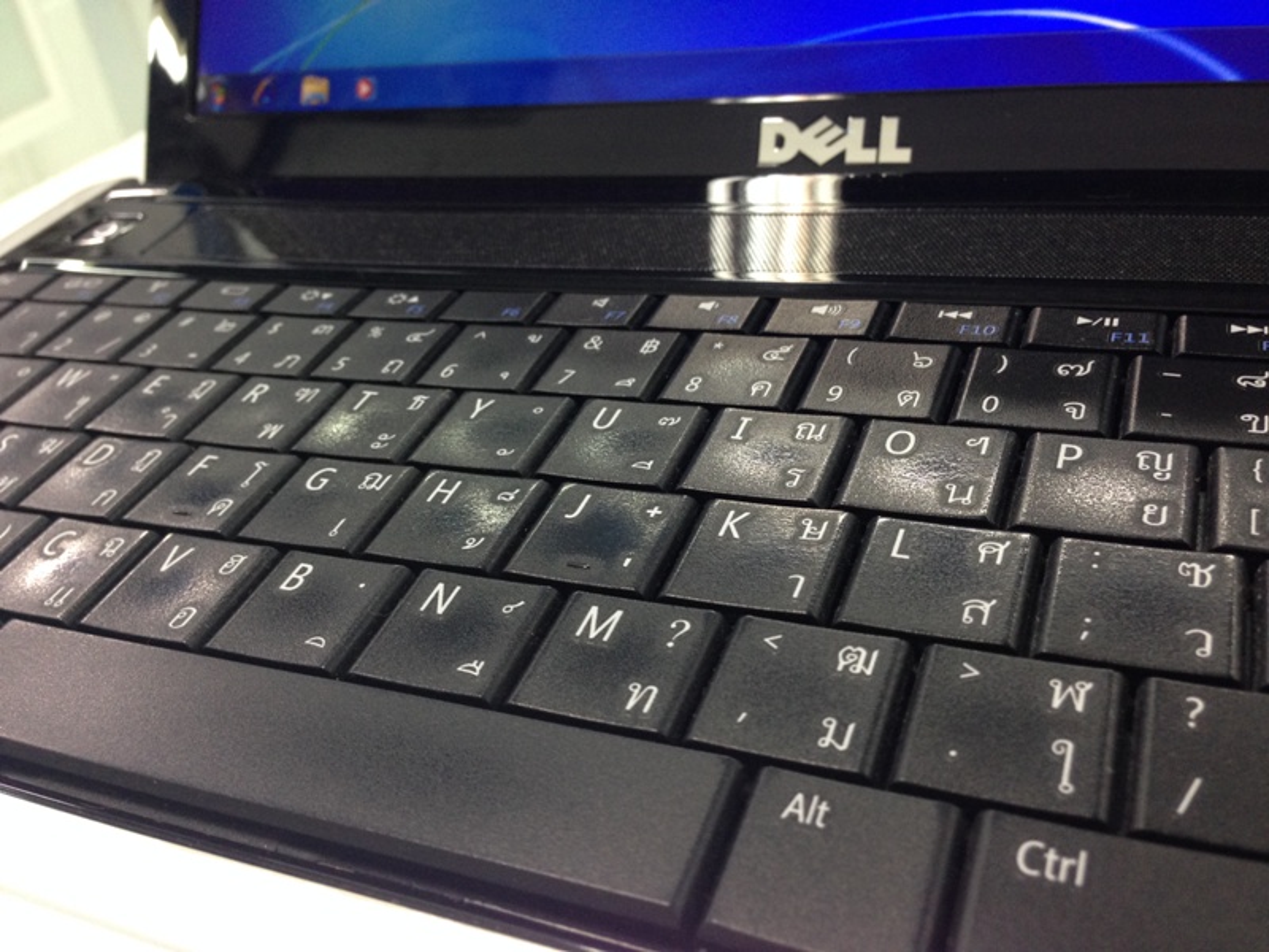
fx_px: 1210
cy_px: 476
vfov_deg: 42.9
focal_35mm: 33
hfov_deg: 55.4
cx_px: 634
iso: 125
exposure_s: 1/20
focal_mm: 4.12
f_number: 2.4
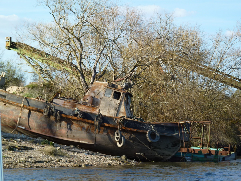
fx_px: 989
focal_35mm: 142
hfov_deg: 13.9
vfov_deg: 10.4
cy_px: 90
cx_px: 120
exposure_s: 1/250
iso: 80
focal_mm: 25.2
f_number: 4.5
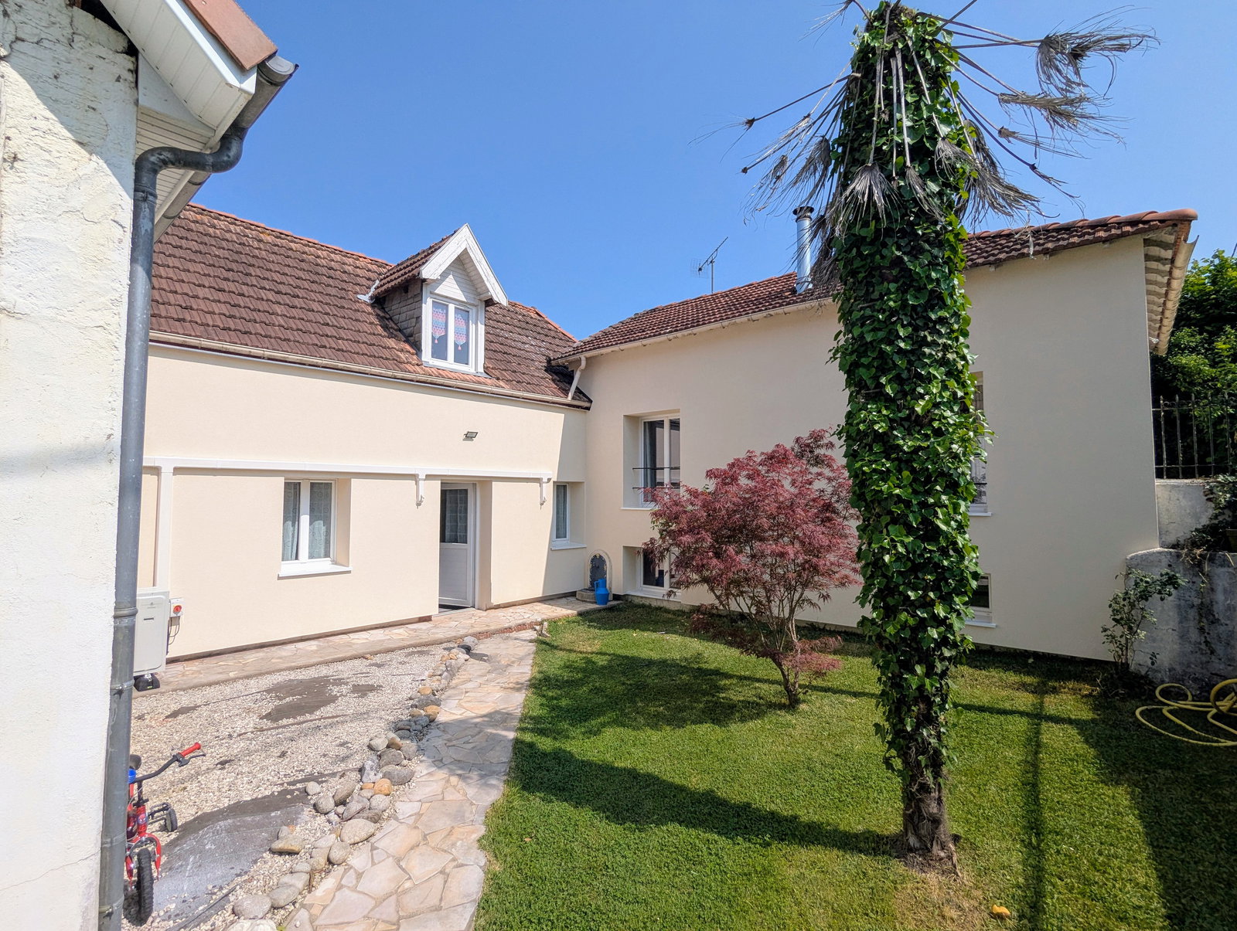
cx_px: 618
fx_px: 573
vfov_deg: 78.3
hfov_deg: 94.4
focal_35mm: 16
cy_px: 466
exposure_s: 1/2247
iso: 49
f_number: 2.2
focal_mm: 2.35
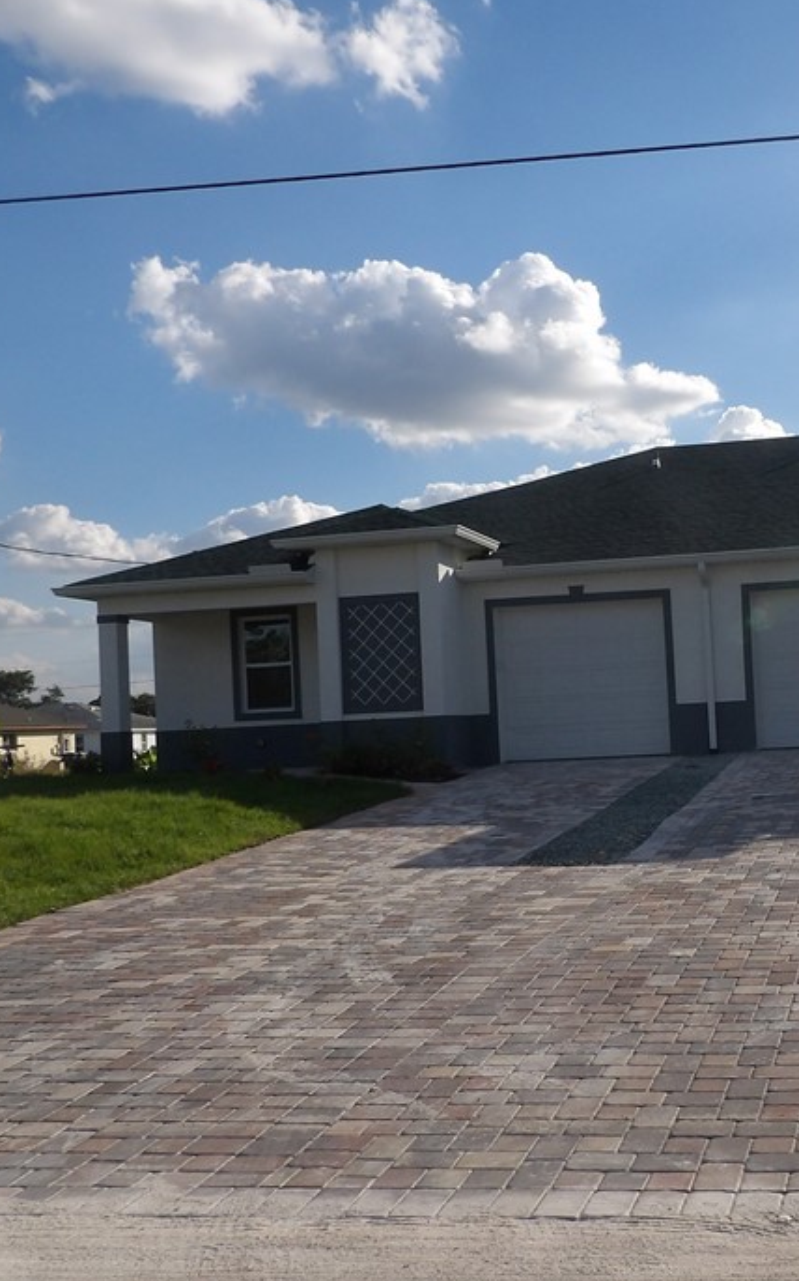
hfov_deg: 32.2
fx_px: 1326
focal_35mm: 38
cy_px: 680
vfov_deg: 51.5
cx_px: 694
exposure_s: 1/929
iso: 100
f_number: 4.6
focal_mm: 4.3
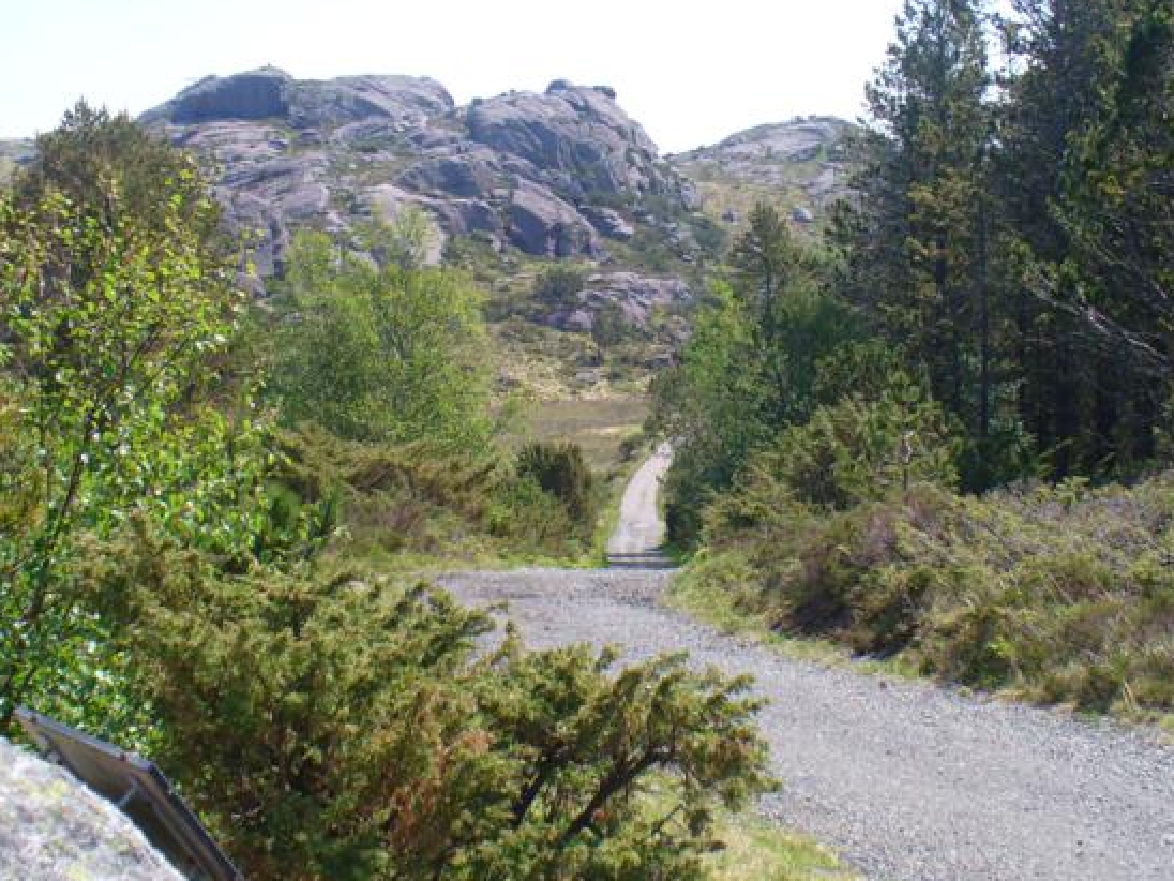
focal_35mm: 54
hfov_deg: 35.5
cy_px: 427
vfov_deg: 27.0
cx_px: 645
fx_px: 1831
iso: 64
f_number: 5.6
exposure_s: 1/125
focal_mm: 6.1
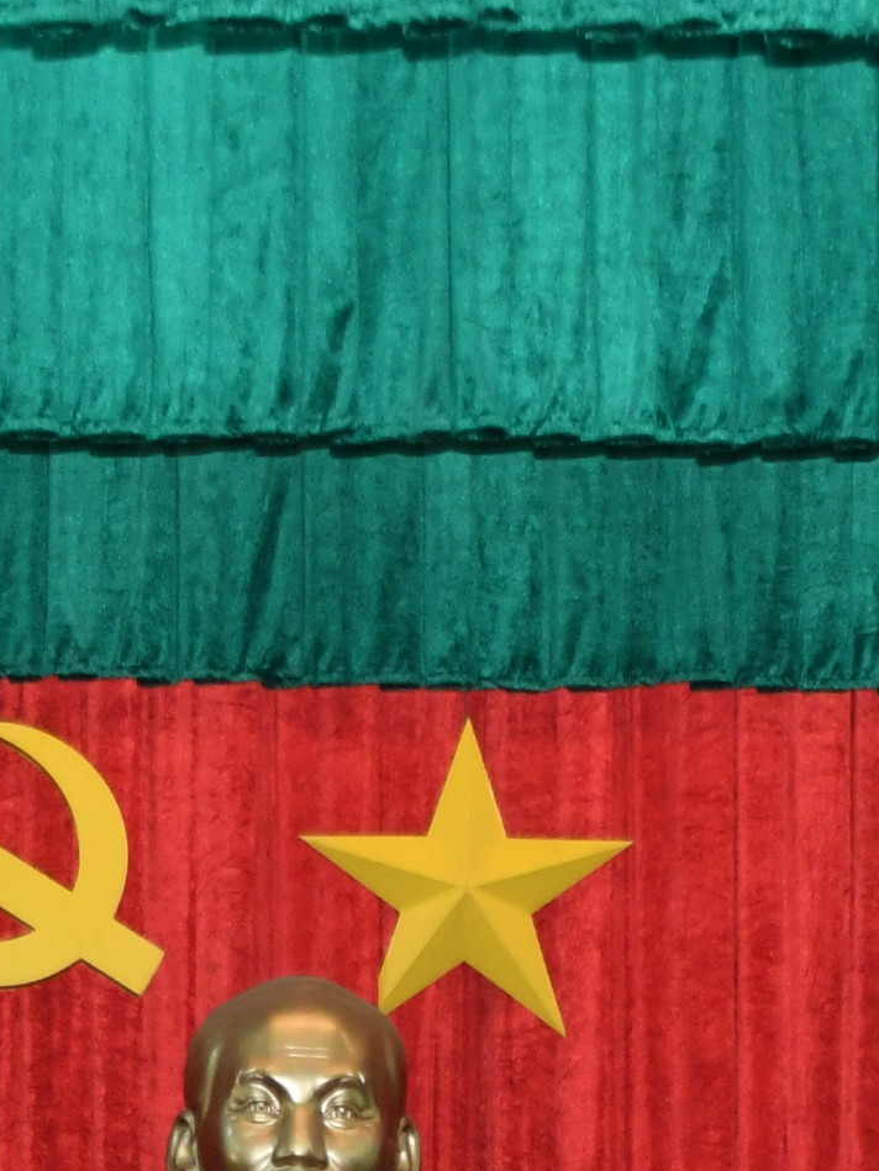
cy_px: 1660
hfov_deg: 9.0
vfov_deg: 11.6
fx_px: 5585
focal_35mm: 165
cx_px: 474
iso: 1250
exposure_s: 1/200
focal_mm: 26
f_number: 3.8
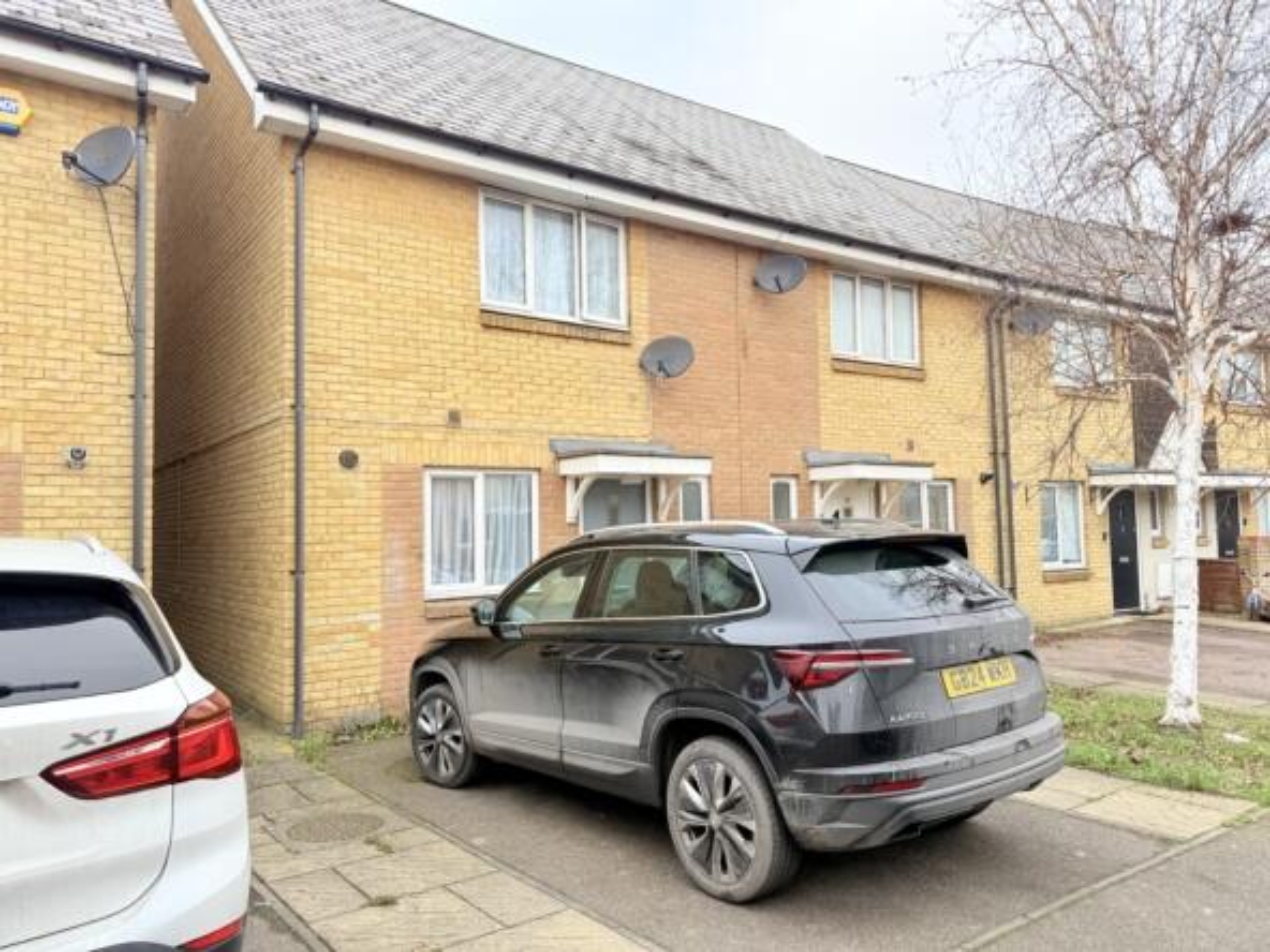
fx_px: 881
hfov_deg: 71.6
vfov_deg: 56.8
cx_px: 635
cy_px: 476
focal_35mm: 24
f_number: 1.78
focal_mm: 6.76
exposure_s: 1/517
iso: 100
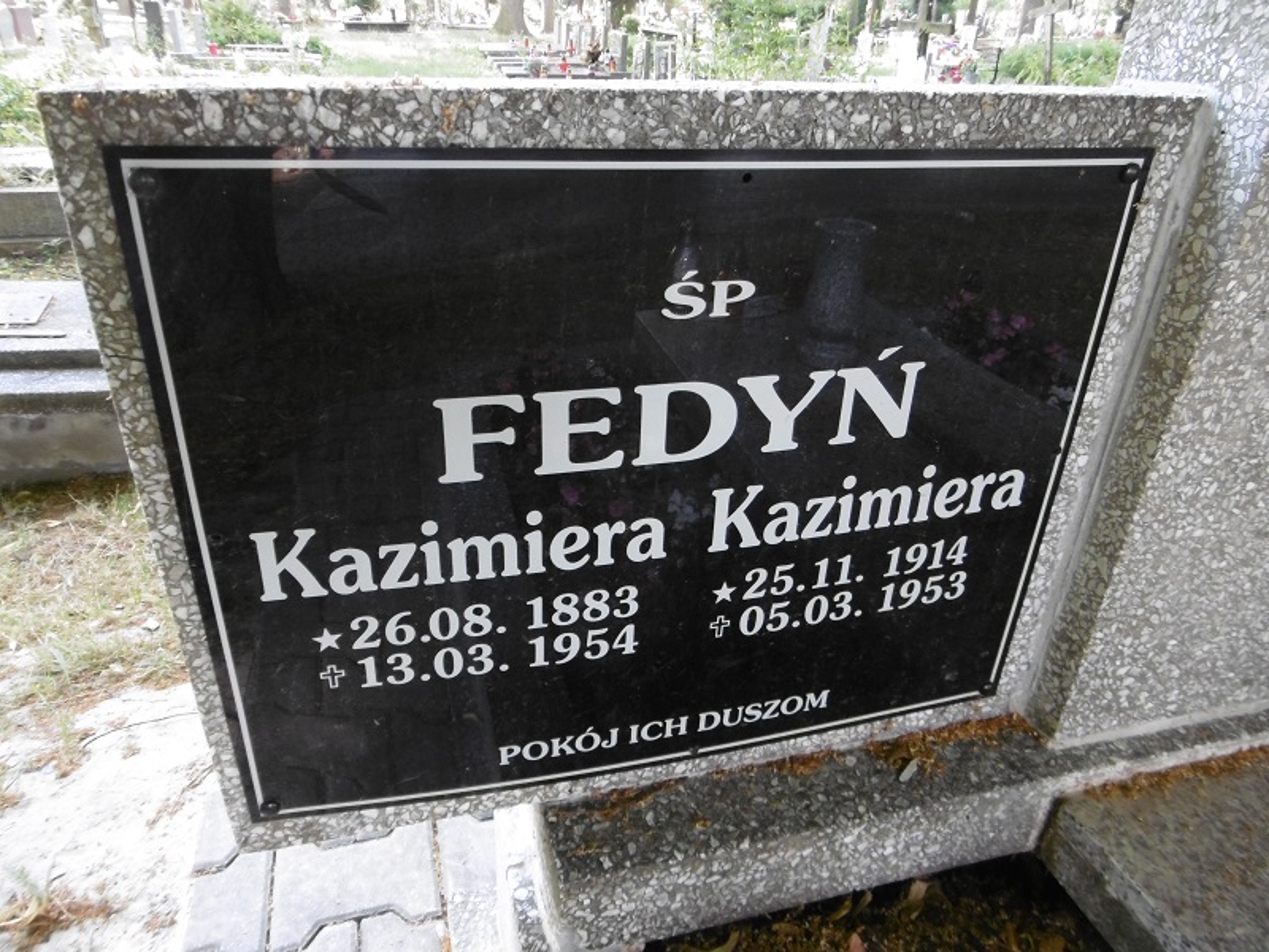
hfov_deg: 71.6
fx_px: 880
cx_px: 634
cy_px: 476
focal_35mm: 24
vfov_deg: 56.8
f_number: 3.1
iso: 250
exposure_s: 1/80
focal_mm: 4.3
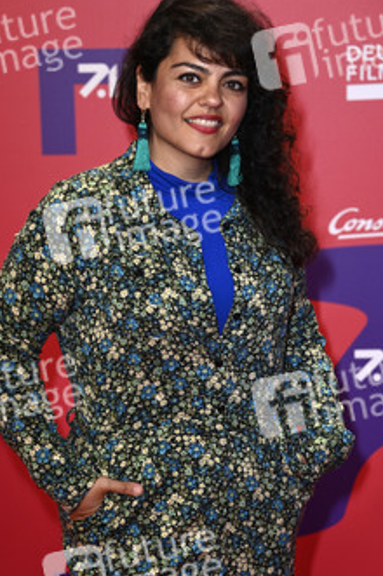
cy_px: 310
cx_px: 183
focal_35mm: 127
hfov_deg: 10.8
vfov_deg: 16.1
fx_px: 2031
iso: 640
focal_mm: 105
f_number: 5.6
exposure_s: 1/250
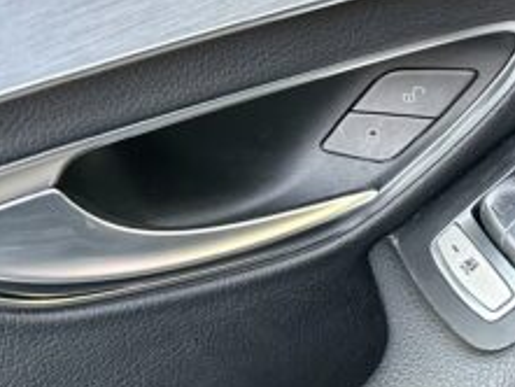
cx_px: 888
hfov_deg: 18.4
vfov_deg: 17.0
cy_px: 166
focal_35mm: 87
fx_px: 1295
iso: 250
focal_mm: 6.86
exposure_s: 1/96
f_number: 1.78
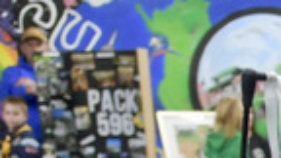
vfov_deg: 5.1
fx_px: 1669
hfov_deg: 8.0
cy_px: 485
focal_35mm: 224
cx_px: 903
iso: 1600
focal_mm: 20
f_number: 3.5
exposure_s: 1/125
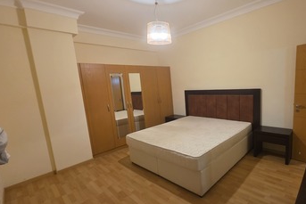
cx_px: 186
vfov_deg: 67.4
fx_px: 153
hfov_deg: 88.6
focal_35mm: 18
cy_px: 109
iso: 500
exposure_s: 1/50
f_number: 1.9
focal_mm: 2.2
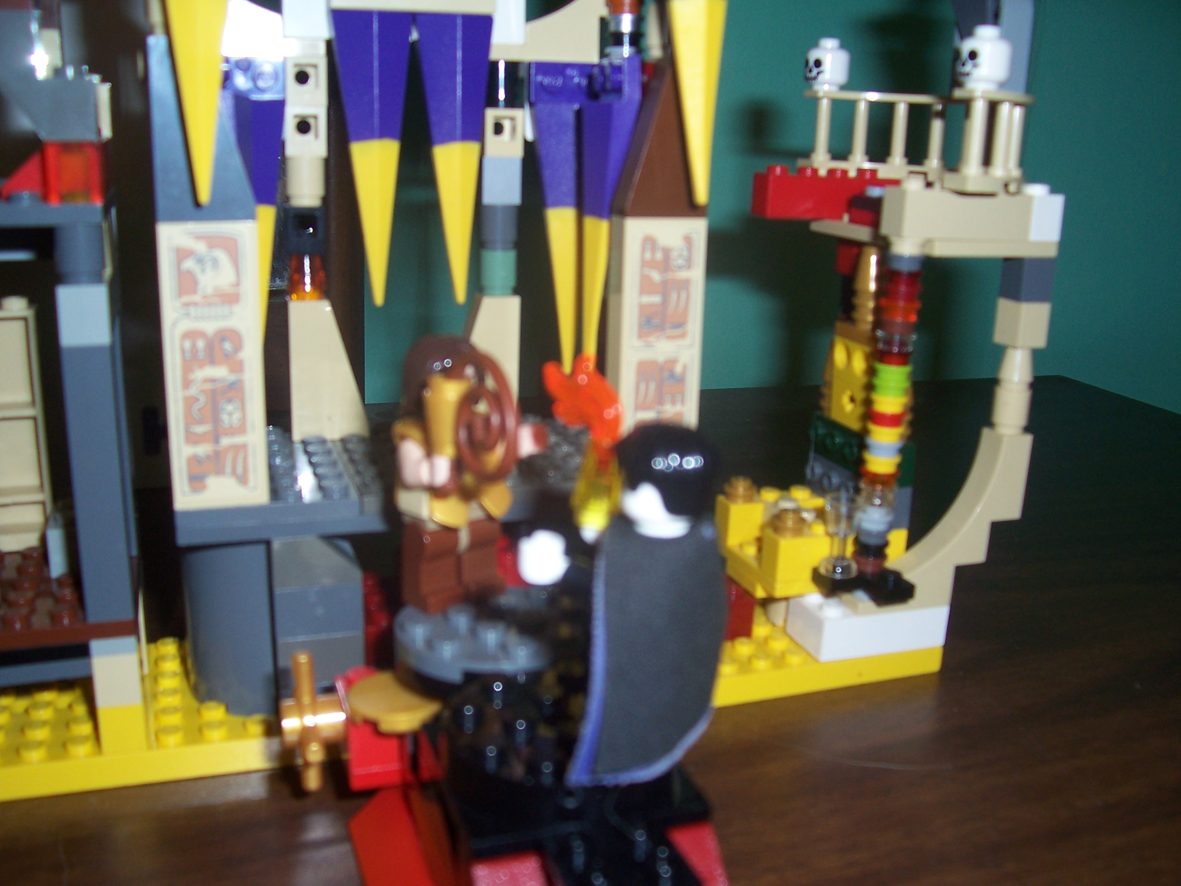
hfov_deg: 54.0
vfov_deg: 41.8
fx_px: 1160
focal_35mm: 34
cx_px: 590
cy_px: 443
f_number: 2.7
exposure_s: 1/60
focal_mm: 5.6
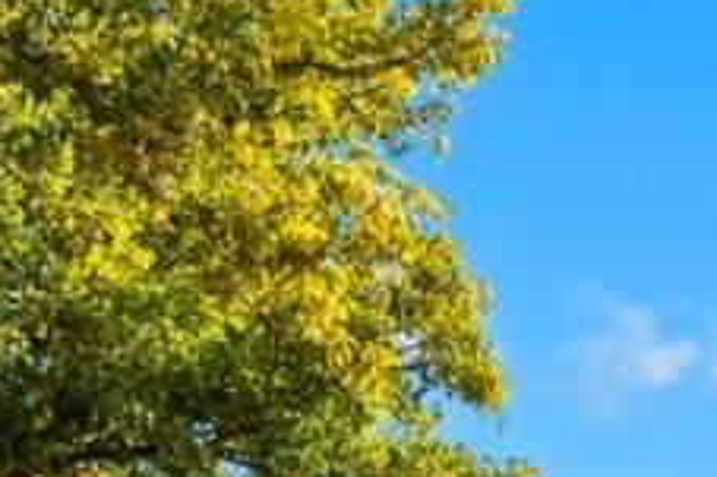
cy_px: 1343
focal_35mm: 113
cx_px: 1235
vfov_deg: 9.8
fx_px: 2249
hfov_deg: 15.8
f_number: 10
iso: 250
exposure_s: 1/100
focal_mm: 16
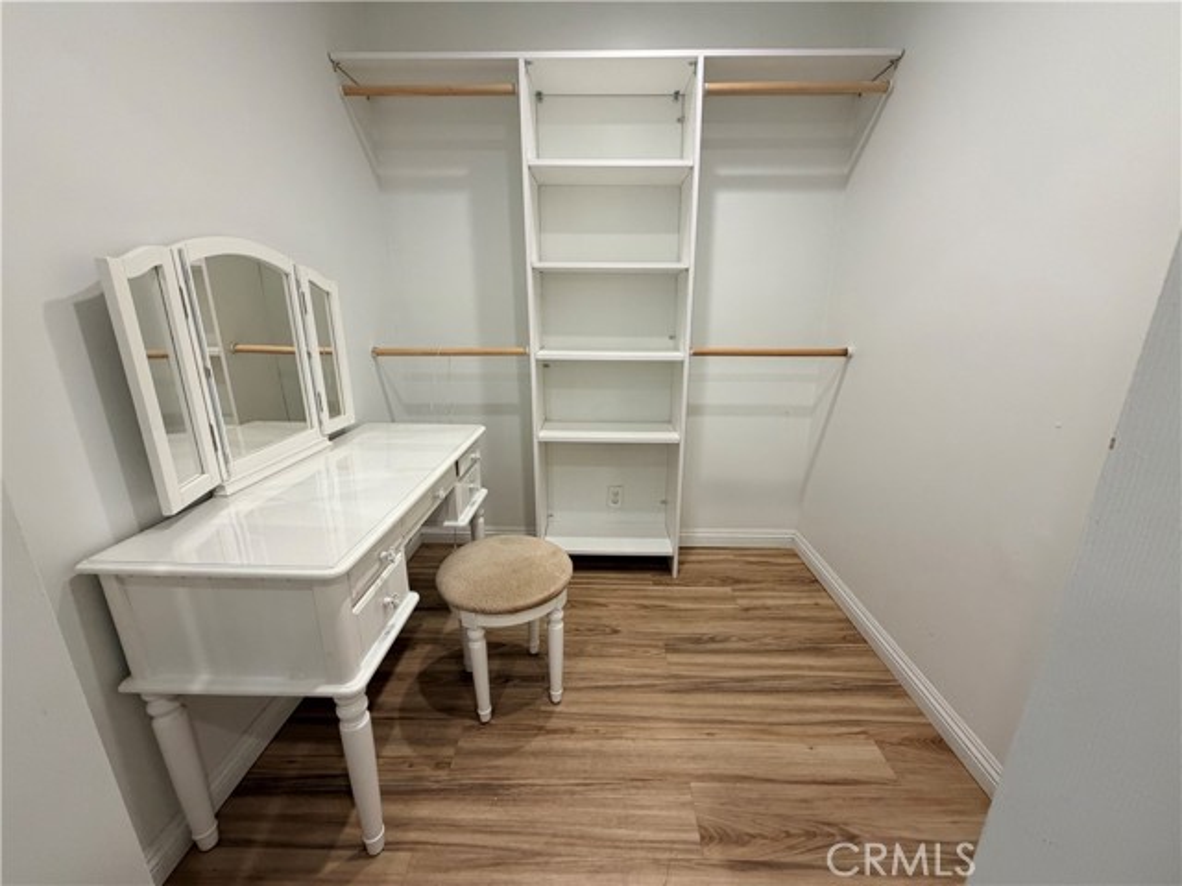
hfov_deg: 102.1
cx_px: 591
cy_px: 443
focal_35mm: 14
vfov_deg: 85.7
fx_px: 478
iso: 250
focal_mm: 2.22
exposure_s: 1/120
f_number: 2.2
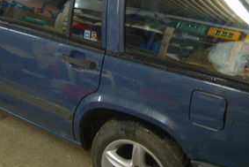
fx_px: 422
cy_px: 26
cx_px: 112
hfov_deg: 32.8
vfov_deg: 21.9
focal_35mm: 61
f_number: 3.5
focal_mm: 18
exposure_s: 1/6
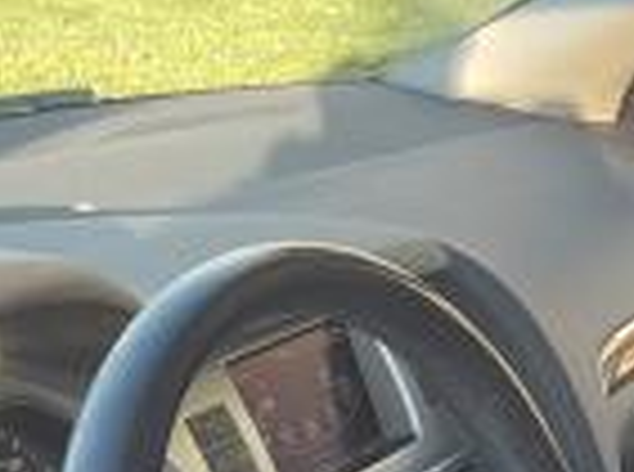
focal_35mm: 104
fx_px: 1900
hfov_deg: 18.7
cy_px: 800
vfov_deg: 13.0
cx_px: 549
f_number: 1.8
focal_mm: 3
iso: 32
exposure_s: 1/60
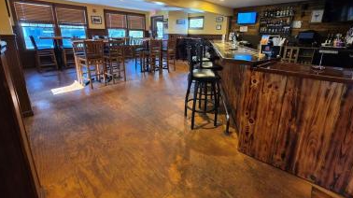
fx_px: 140
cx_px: 176
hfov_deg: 103.0
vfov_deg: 69.0
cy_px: 71
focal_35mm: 15
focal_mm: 2.2
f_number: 1.9
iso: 320
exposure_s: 1/60
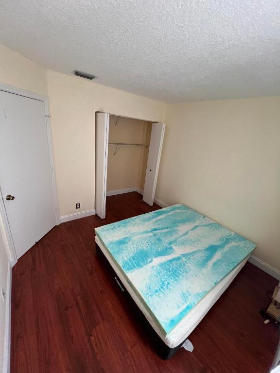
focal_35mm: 13
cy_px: 186
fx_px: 140
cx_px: 140
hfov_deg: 89.9
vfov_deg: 106.2
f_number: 1.8
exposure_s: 1/60
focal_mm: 1.57
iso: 320
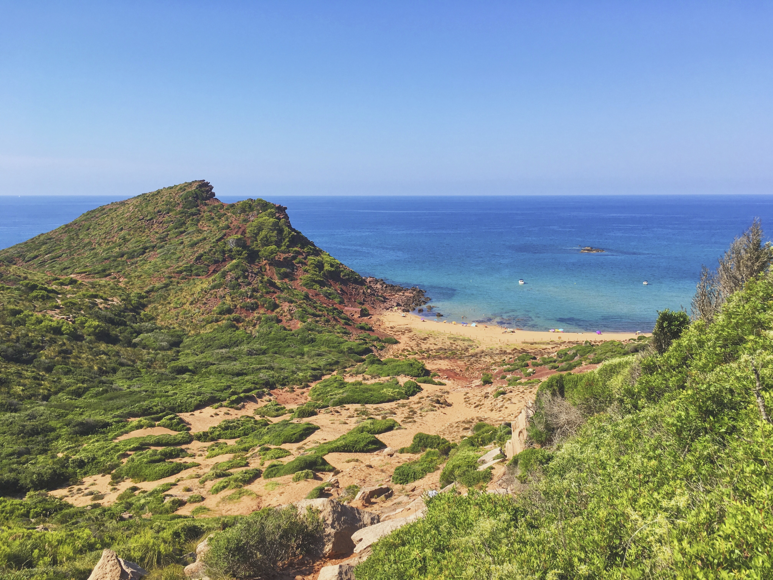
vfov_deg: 48.2
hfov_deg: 61.7
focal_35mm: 29
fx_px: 648
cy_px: 290
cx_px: 386
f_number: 2.2
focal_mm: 4.15
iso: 25
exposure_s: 1/1166
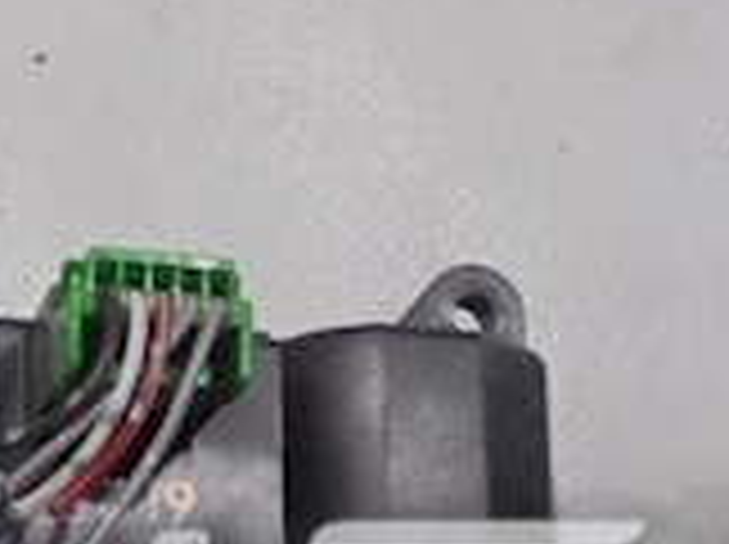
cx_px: 198
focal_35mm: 103
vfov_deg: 13.9
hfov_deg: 19.0
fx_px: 2166
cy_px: 656
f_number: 3.5
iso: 400
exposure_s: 1/30
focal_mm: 4.6
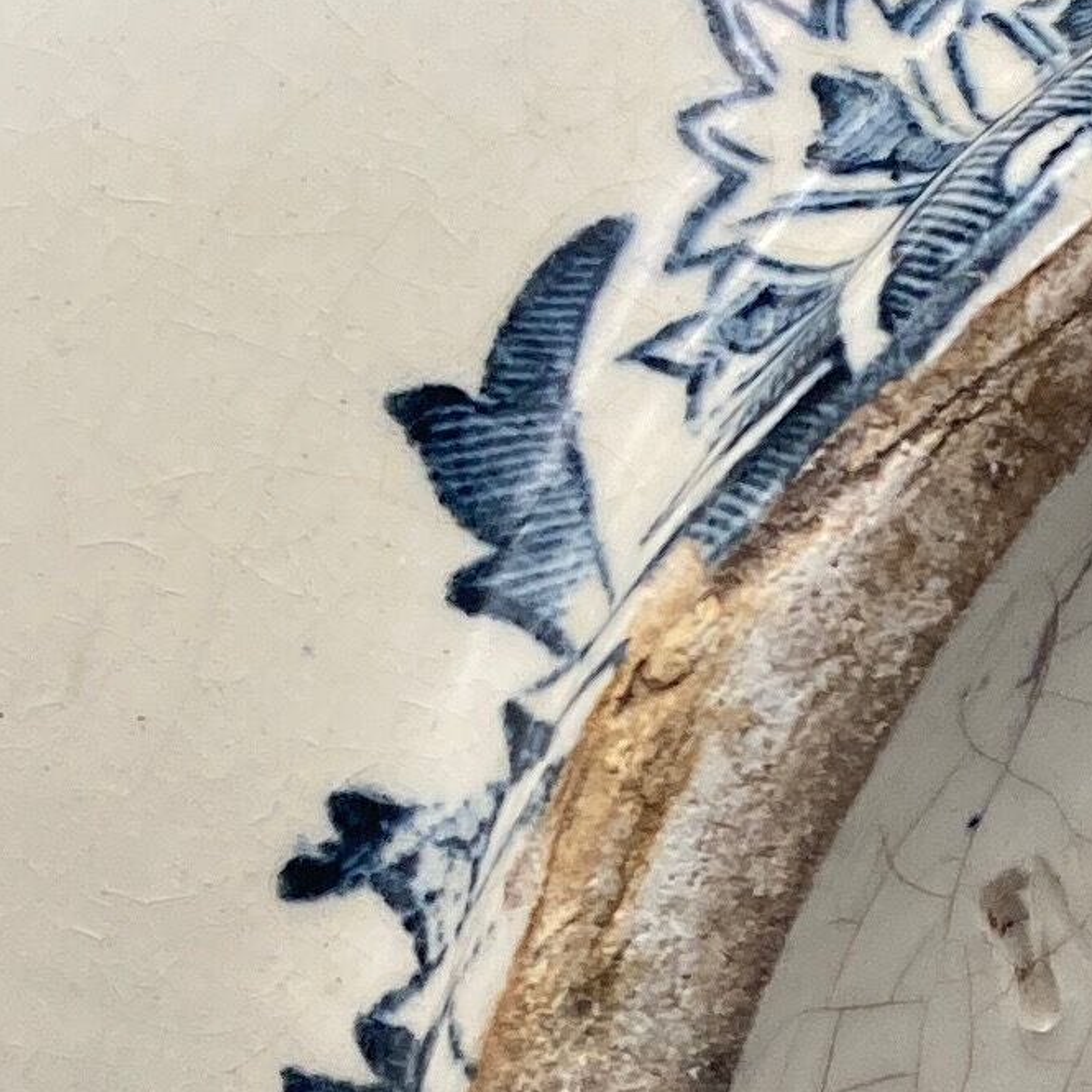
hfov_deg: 11.6
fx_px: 5354
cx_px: 984
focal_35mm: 150
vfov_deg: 11.6
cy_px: 675
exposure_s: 1/121
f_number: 1.8
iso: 50
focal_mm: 3.99
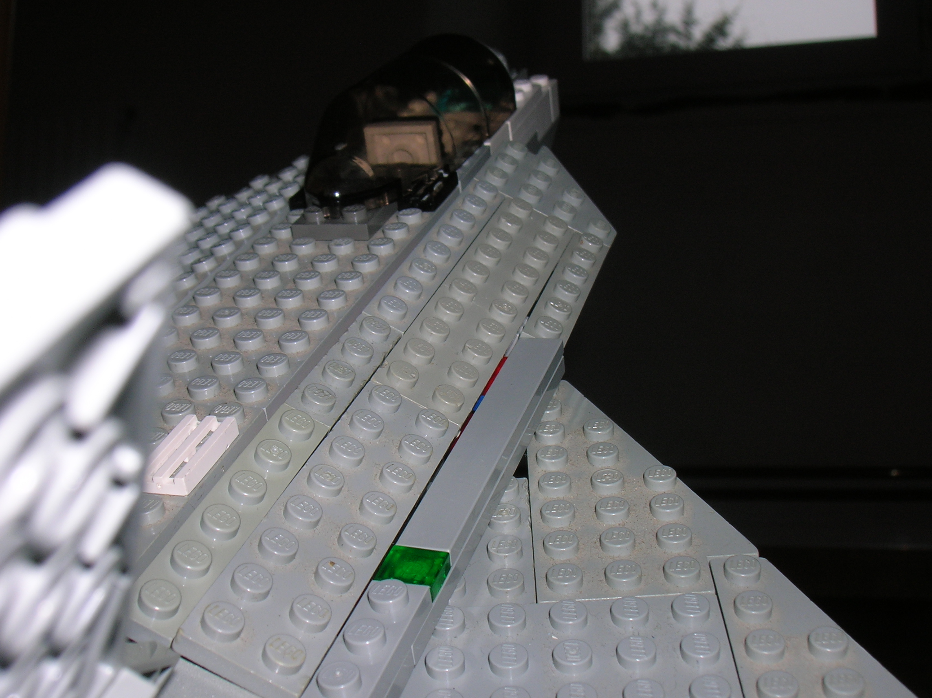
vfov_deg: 31.5
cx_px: 466
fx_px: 1237
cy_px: 349
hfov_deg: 41.3
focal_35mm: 46
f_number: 5.4
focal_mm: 7.7
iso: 50
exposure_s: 1/60.1
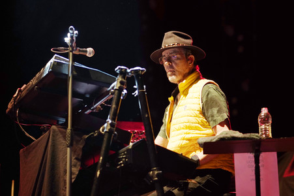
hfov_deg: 23.9
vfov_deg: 16.0
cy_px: 98
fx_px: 694
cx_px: 147
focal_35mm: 85
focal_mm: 85
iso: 1250
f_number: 2.2
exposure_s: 1/200
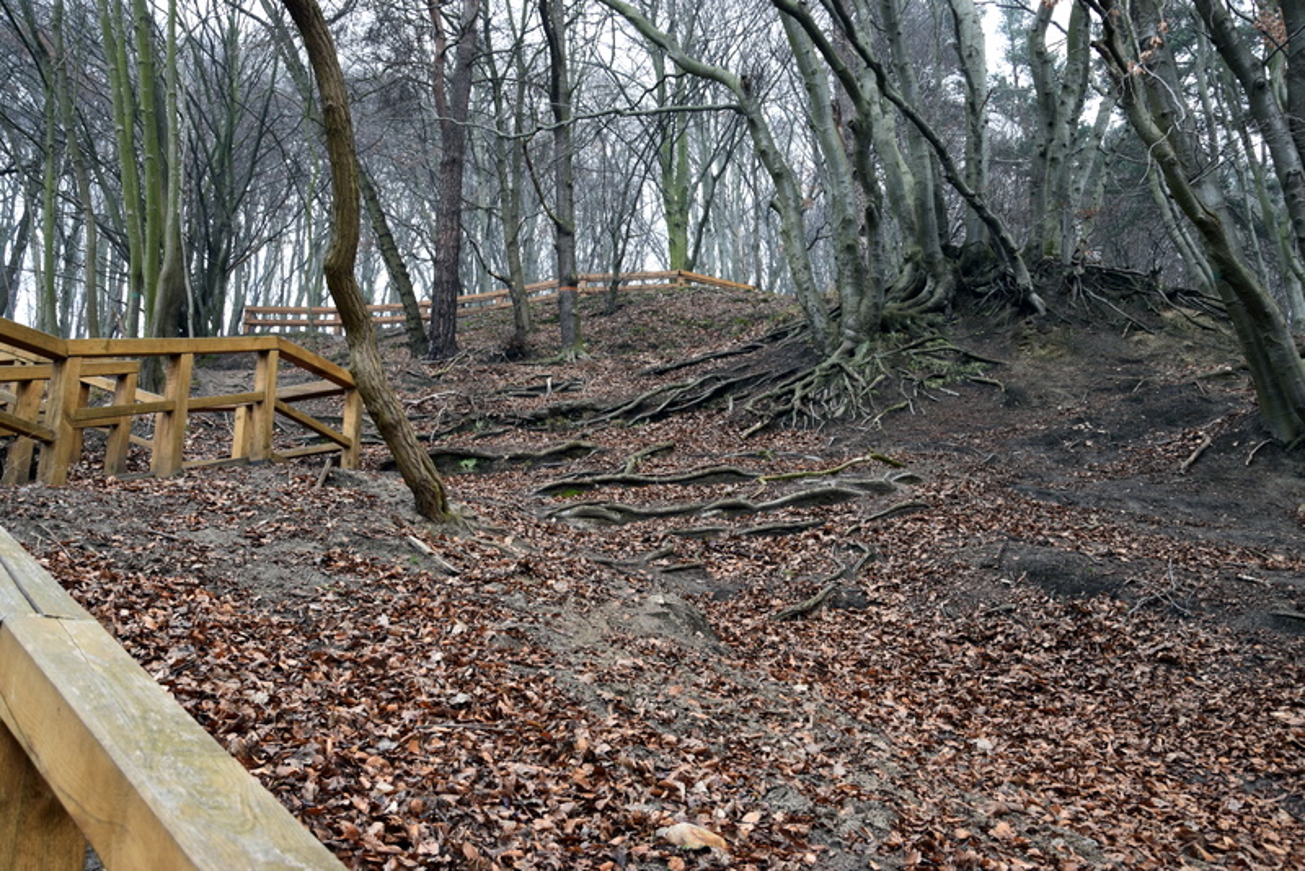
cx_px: 652
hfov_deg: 59.5
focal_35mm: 32
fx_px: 1142
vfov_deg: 41.7
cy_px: 436
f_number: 7.1
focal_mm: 21
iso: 400
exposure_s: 1/30
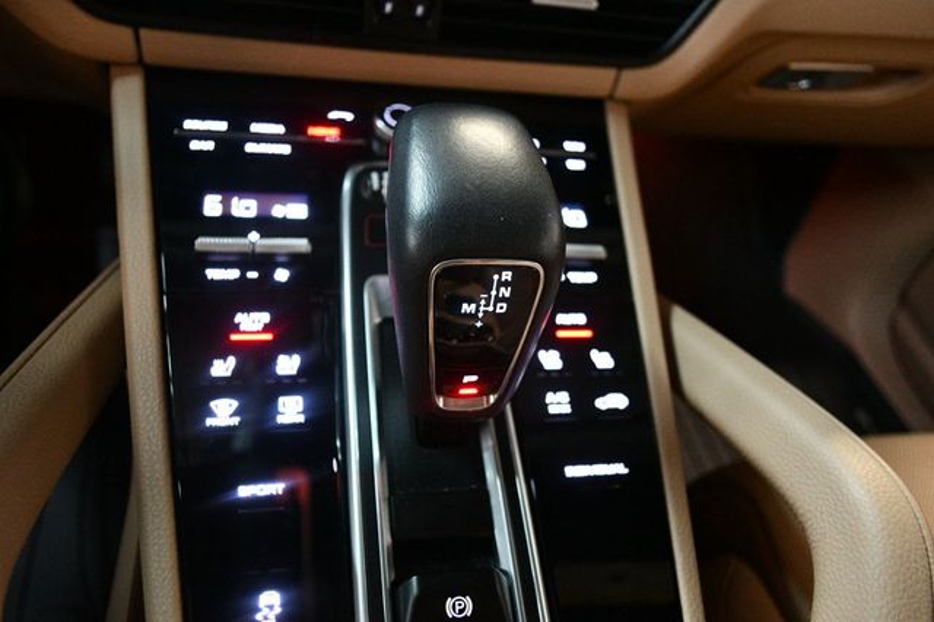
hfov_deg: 67.4
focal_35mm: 27
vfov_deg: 47.9
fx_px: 700
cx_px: 467
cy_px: 311
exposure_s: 1/60
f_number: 3.5
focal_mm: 18
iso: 4000
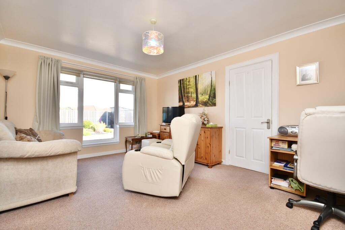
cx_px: 172
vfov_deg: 77.3
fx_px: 144
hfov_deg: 100.4
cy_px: 115
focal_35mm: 15
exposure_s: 1/100
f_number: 5
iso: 200
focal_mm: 10
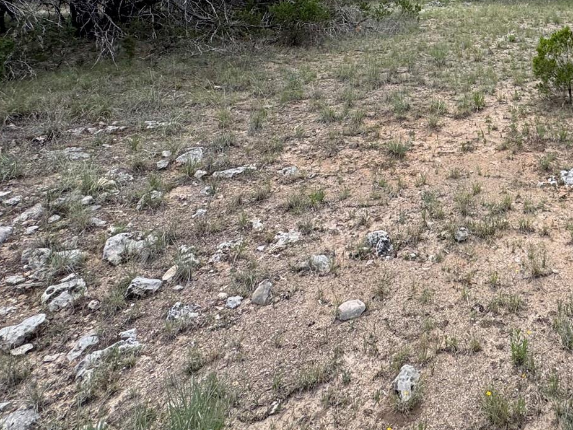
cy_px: -28
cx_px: 518
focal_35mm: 31
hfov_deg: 51.4
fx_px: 513
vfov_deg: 38.6
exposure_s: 1/849
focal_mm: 2.22
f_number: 2.2
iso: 50
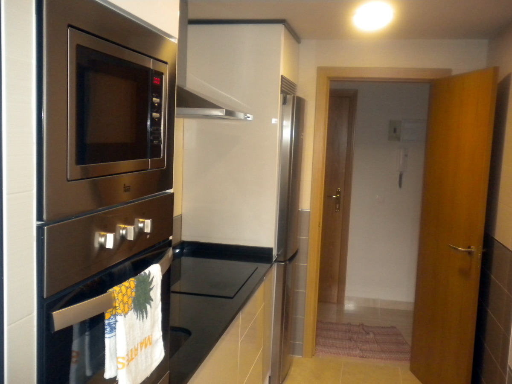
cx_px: 256
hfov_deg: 52.6
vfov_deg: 40.7
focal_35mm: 35
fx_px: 518
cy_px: 192
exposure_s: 1/30
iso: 400
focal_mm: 6.3
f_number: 3.1
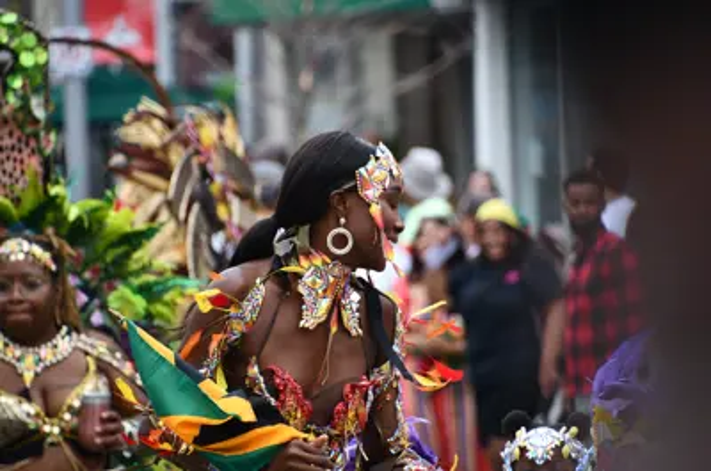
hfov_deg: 4.6
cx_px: 356
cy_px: 236
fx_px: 8870
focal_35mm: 450
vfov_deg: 3.0
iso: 720
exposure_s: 1/500
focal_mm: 300
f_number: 6.3
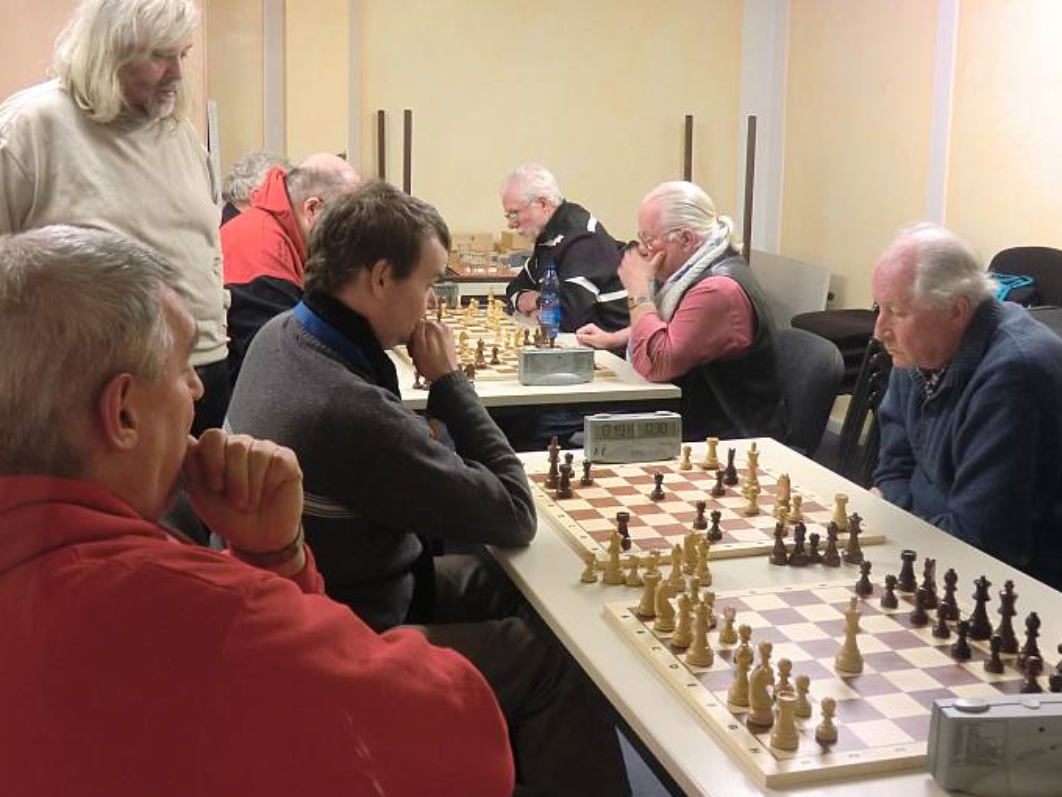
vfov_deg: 35.9
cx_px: 517
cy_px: 339
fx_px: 1227
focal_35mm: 40
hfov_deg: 46.8
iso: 400
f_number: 3.6
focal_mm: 6.1
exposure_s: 1/15
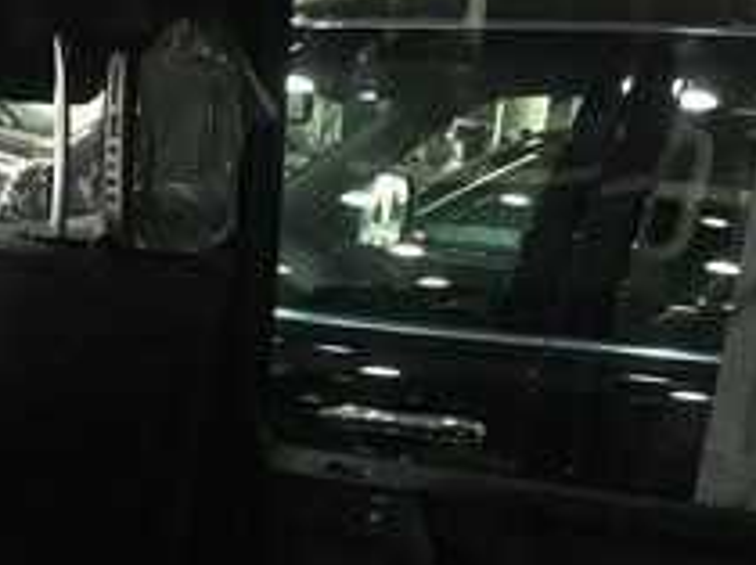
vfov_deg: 17.2
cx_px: 11
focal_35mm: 83
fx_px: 1811
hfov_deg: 22.7
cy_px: 597
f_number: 2.2
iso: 320
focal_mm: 4.15
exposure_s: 1/17
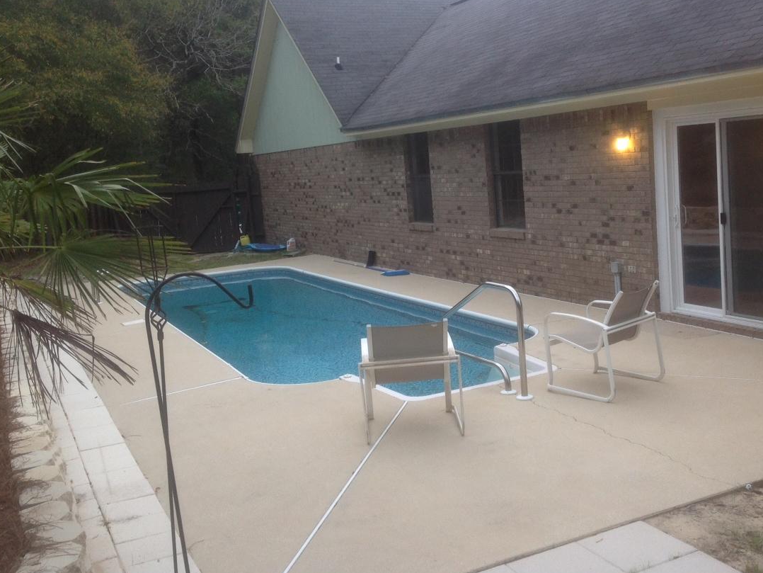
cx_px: 431
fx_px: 926
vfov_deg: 34.3
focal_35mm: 42
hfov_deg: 44.7
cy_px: 246
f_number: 2.4
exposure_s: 1/60
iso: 80
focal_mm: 4.28
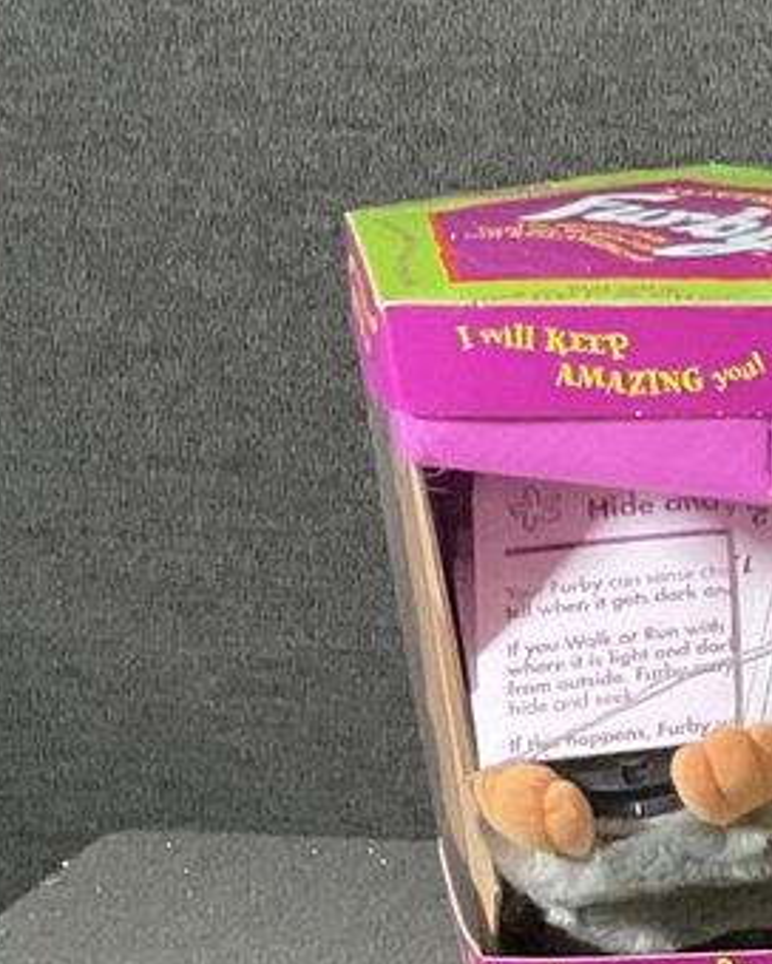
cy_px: 991
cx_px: 1923
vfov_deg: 15.0
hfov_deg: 10.4
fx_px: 3599
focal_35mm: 126
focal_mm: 3
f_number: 1.8
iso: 160
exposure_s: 1/60
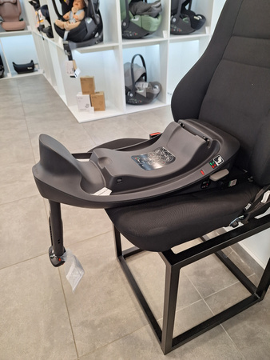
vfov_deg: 73.9
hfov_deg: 58.9
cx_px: 135
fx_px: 239
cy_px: 180
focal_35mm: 23
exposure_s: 1/50
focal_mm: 5.54
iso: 80
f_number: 1.8
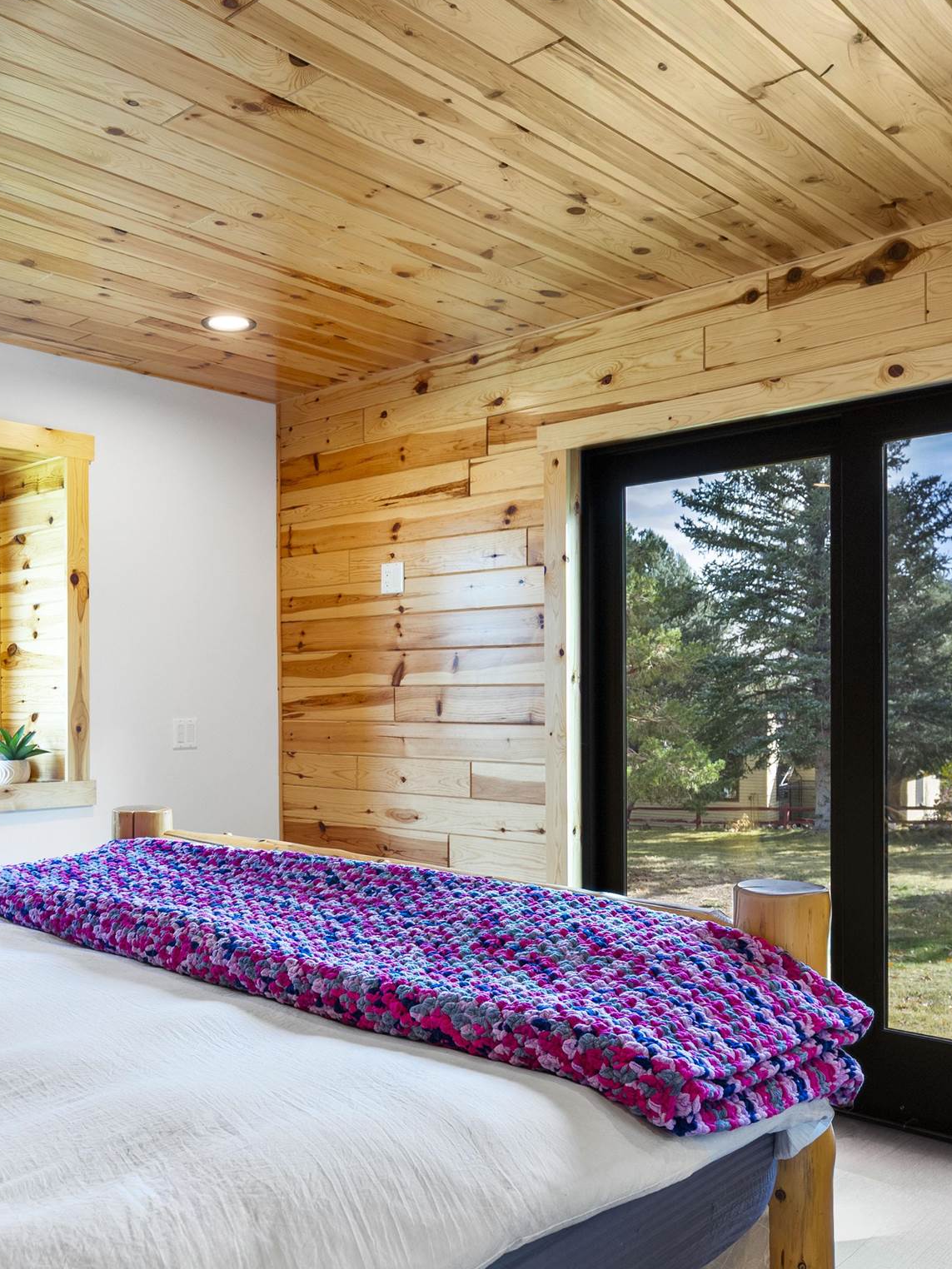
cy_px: 789
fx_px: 1137
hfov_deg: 45.1
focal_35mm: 31
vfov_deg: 57.7
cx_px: 360
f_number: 6.3
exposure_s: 1.6
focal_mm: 16
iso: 250
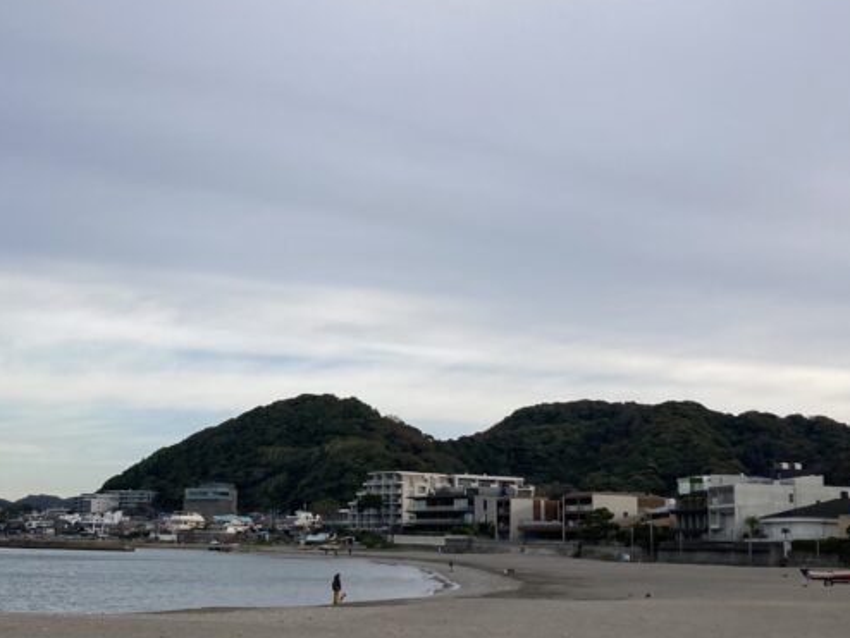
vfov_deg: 25.2
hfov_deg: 32.9
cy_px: 280
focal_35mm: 58
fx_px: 1425
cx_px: 270
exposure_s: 1/1185
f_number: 1.8
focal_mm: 3.99
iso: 20
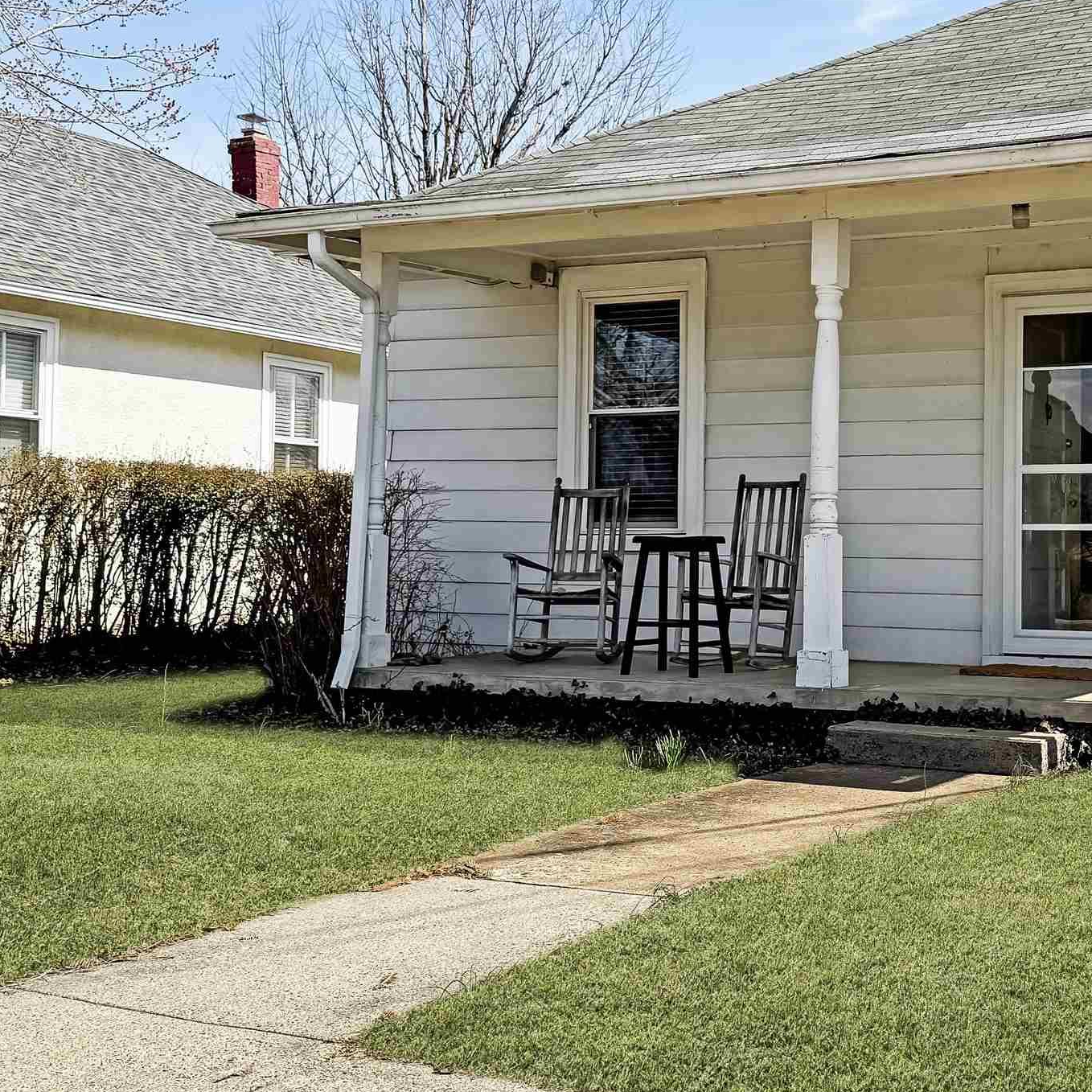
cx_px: 860
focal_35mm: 48
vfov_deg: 35.3
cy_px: 470
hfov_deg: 34.4
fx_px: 1713
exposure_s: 1/4167
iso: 80
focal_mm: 6.76
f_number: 1.78
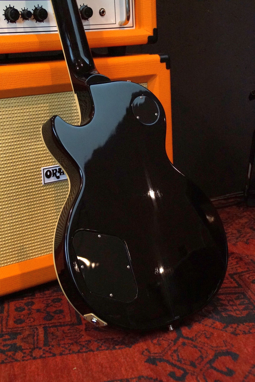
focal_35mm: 60
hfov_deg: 22.6
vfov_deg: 33.4
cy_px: 191
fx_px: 637
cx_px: 128
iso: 3200
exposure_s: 1/320
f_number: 6.3
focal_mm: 40
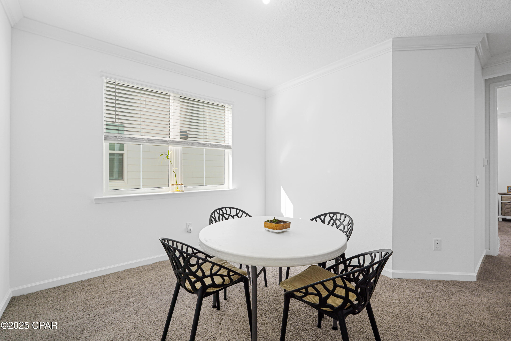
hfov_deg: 100.4
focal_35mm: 15
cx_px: 256
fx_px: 213
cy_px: 170
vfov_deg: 77.3
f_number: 5.6
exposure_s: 1/20
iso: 100
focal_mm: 10
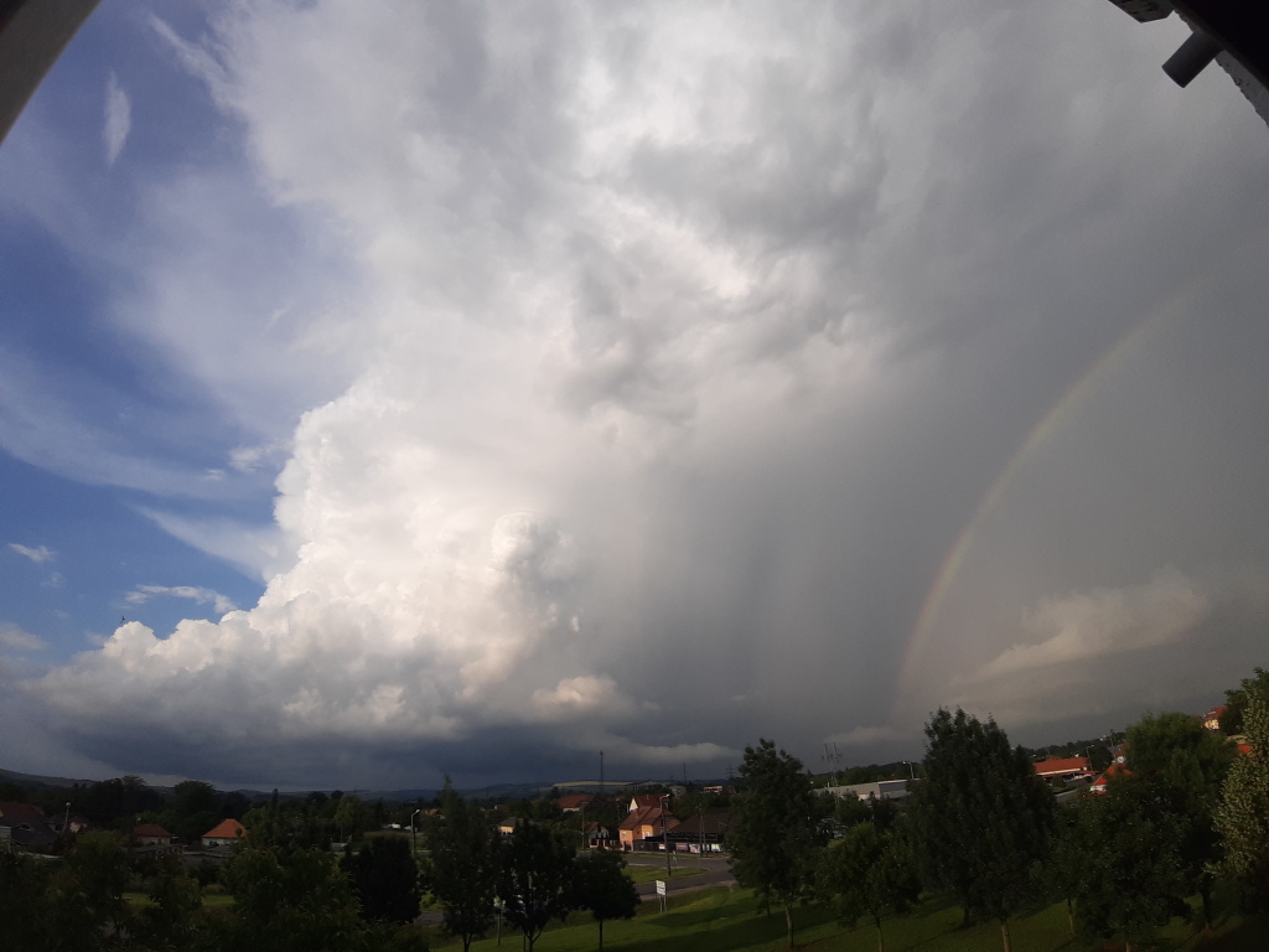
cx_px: 634
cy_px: 476
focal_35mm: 18
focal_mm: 1.87
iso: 40
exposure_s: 1/2110
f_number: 2.4
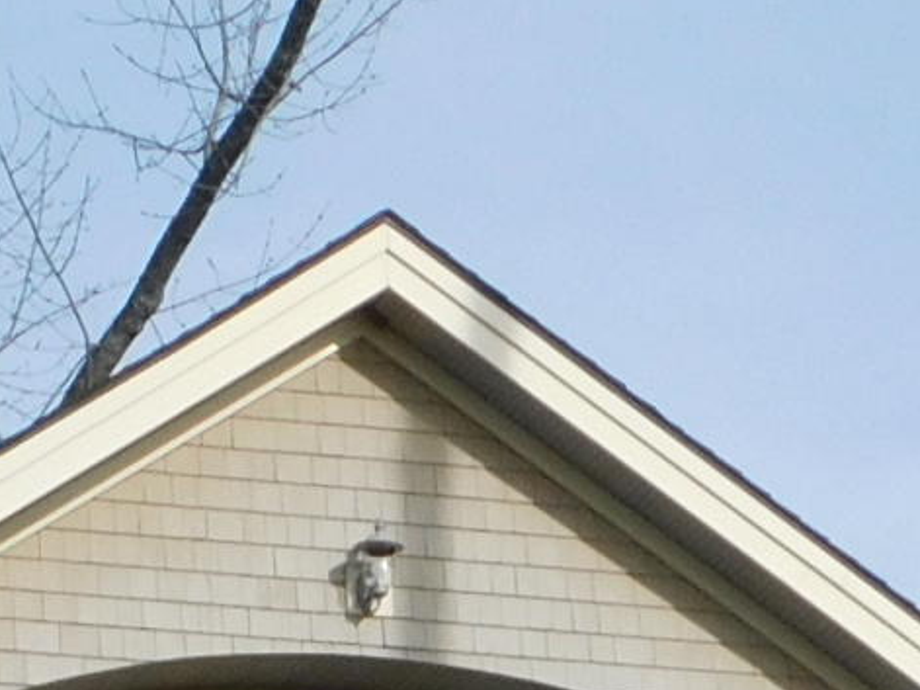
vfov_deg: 5.5
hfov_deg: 7.7
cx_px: -211
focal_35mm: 255
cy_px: 2115
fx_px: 6775
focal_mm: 7.1
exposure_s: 1/1250
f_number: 3.6
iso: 125
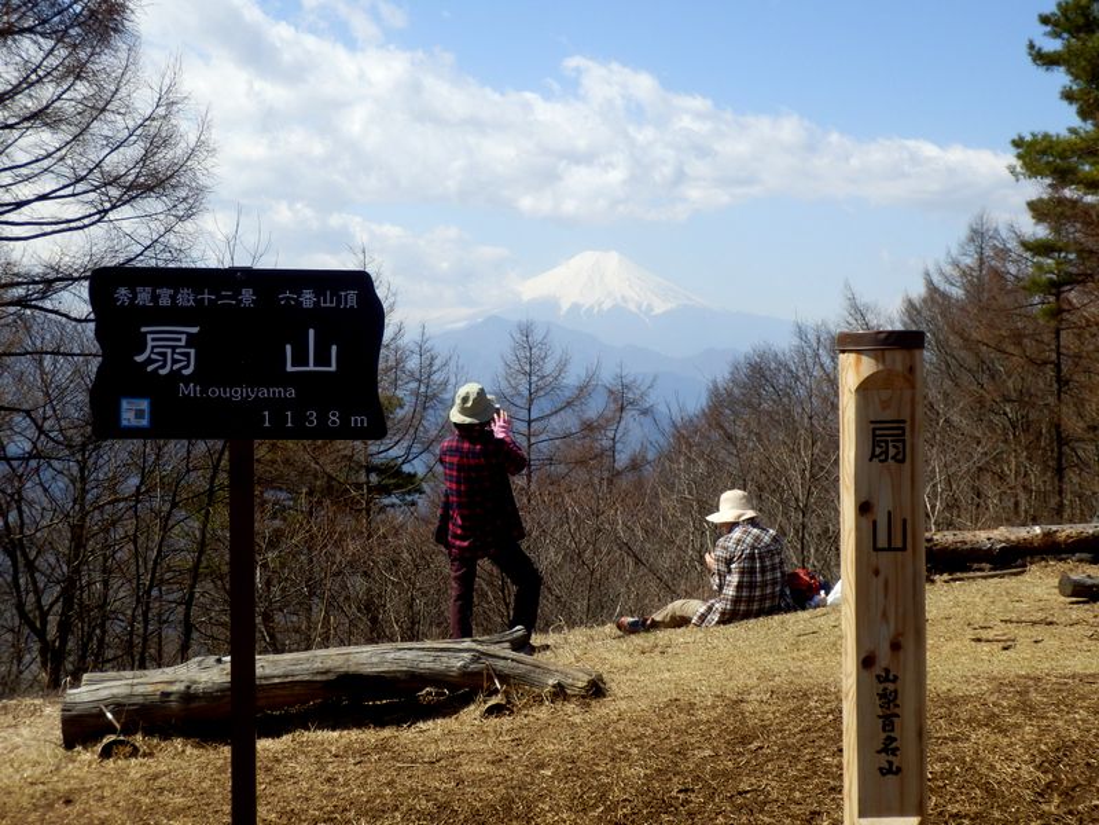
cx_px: 550
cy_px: 412
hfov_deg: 33.8
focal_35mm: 57
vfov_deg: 25.7
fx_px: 1810
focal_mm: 10
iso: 80
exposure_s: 1/640
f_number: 4.5
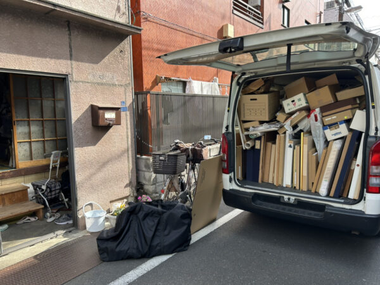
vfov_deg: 53.1
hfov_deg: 67.3
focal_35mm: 26
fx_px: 285
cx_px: 190
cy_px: 142
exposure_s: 1/696
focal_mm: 5.7
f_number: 1.5
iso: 50
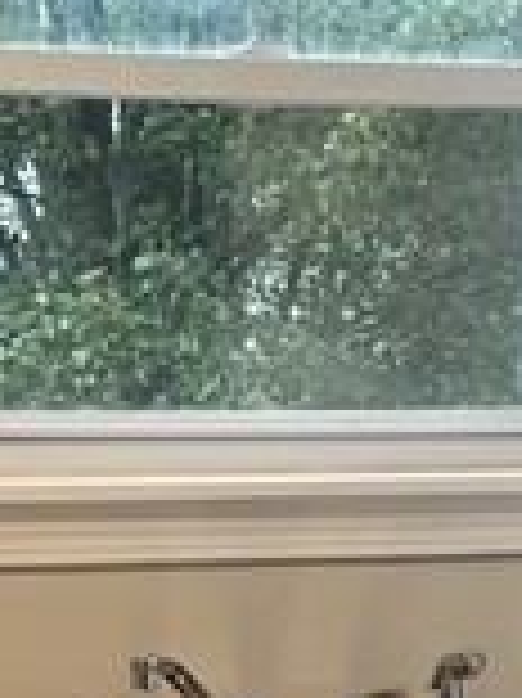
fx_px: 2597
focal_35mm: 129
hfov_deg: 11.4
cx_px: 396
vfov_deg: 15.2
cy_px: 545
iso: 80
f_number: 1.5
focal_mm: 5.7
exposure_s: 1/120
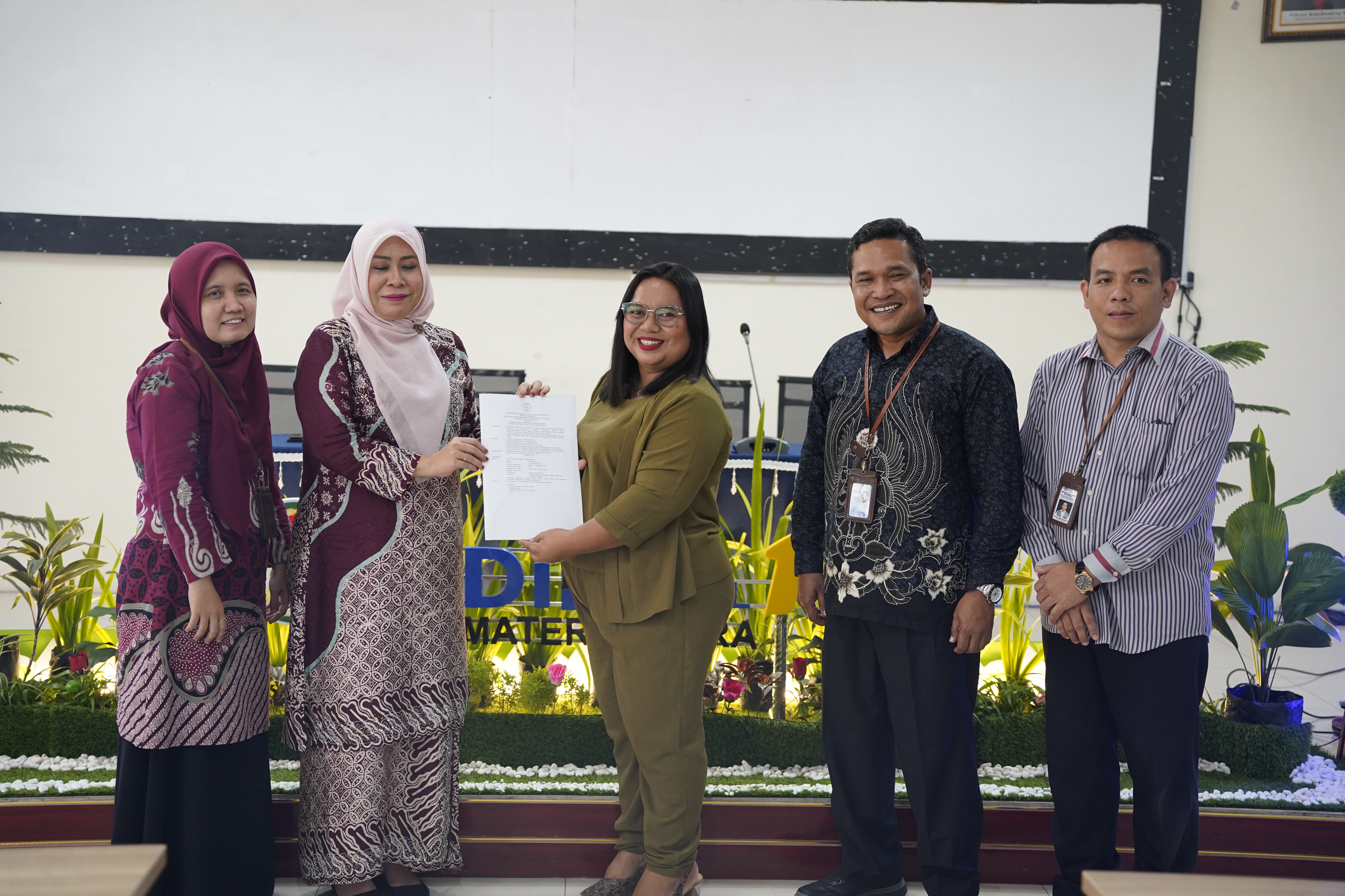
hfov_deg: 39.2
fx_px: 1890
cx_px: 672
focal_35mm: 51
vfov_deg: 26.7
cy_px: 448
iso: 1600
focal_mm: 50.6
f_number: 2.8
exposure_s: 1/125
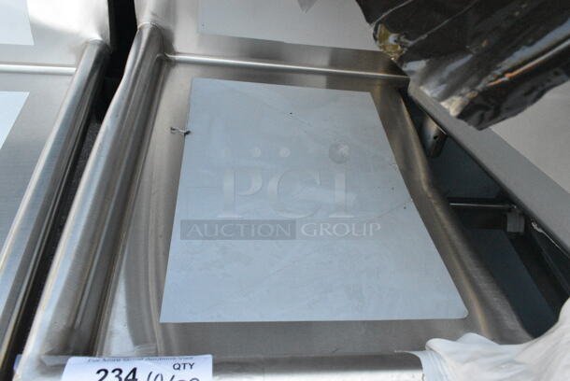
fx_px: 428
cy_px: 190
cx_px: 285
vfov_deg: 48.0
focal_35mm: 27
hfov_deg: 67.3
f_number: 11
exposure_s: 1/500
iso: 6400
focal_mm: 18
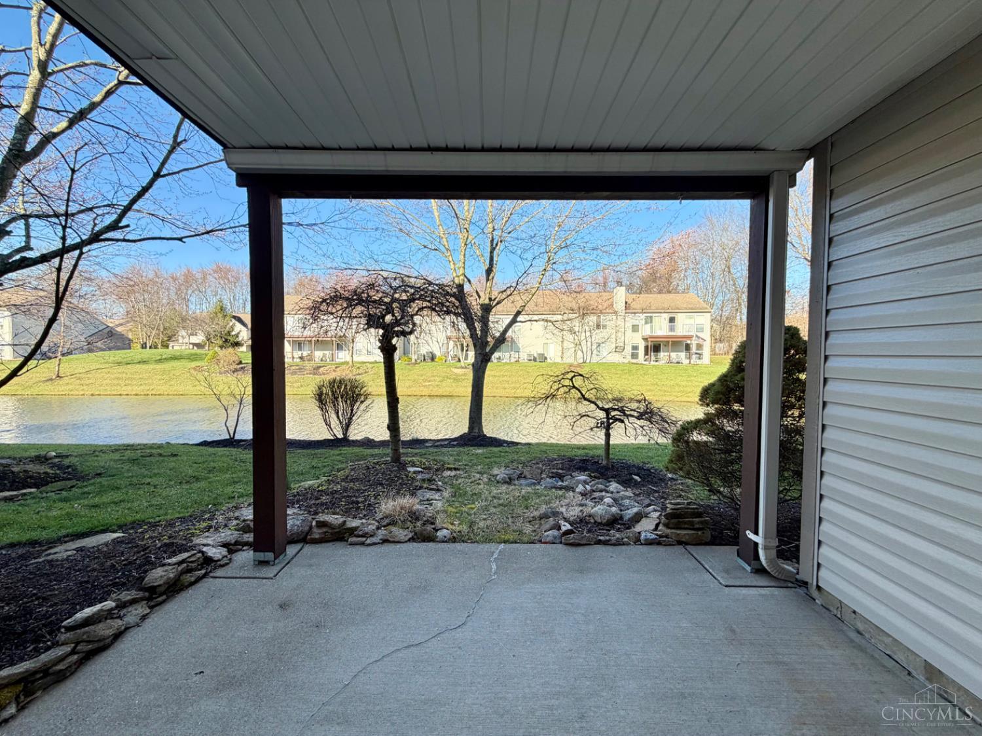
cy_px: 368
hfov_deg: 102.1
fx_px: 397
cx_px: 491
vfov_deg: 85.7
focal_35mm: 14
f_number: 2.2
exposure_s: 1/502
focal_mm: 2.22
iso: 50
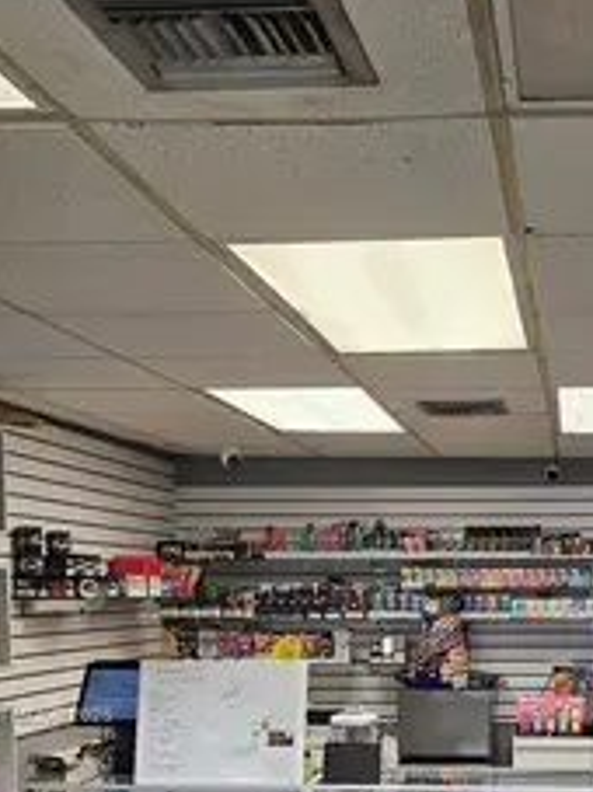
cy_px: 717
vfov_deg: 33.6
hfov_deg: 26.2
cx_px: 527
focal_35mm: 54
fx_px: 1235
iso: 80
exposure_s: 1/120
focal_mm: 6.3
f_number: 1.7
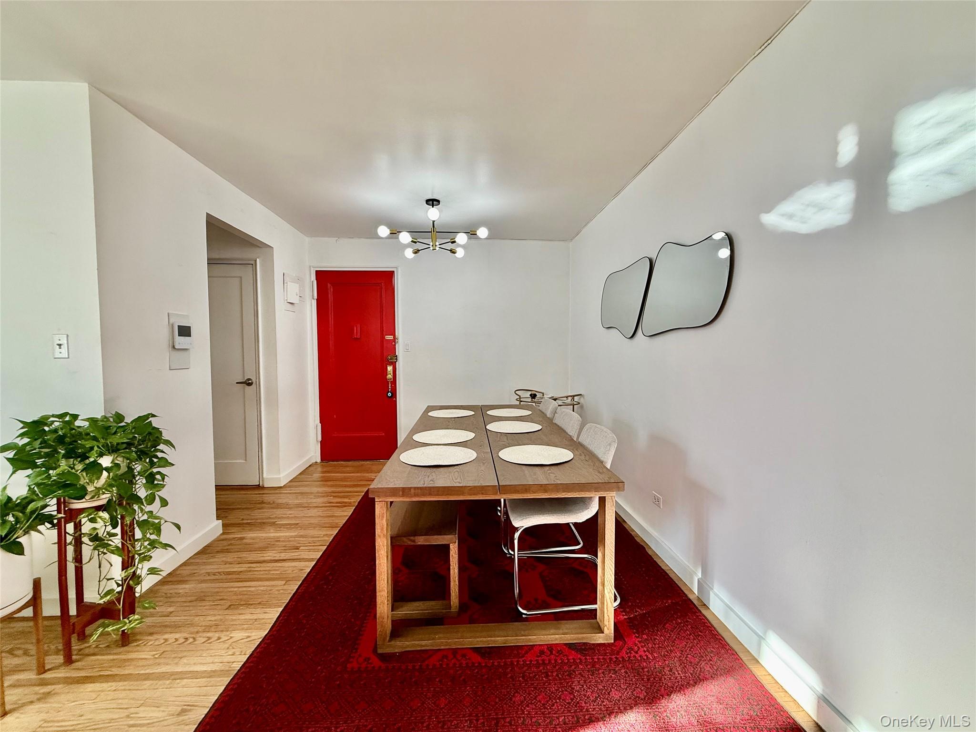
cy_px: 366
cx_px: 488
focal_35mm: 14
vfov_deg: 85.7
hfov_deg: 102.1
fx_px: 395
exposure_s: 1/120
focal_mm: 2.22
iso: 80
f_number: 2.2
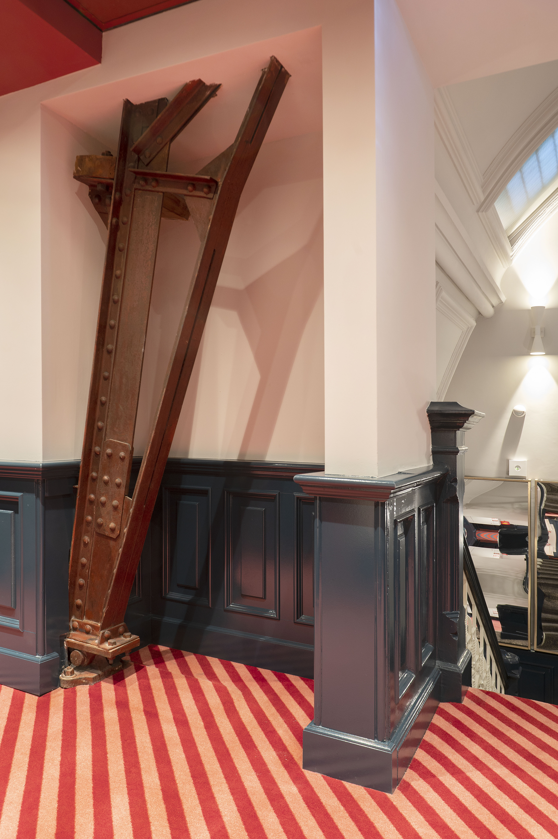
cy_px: 420
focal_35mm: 24
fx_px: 559
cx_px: 279
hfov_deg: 53.1
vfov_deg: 73.8
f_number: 8
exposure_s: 1/1.67
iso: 320
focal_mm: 24
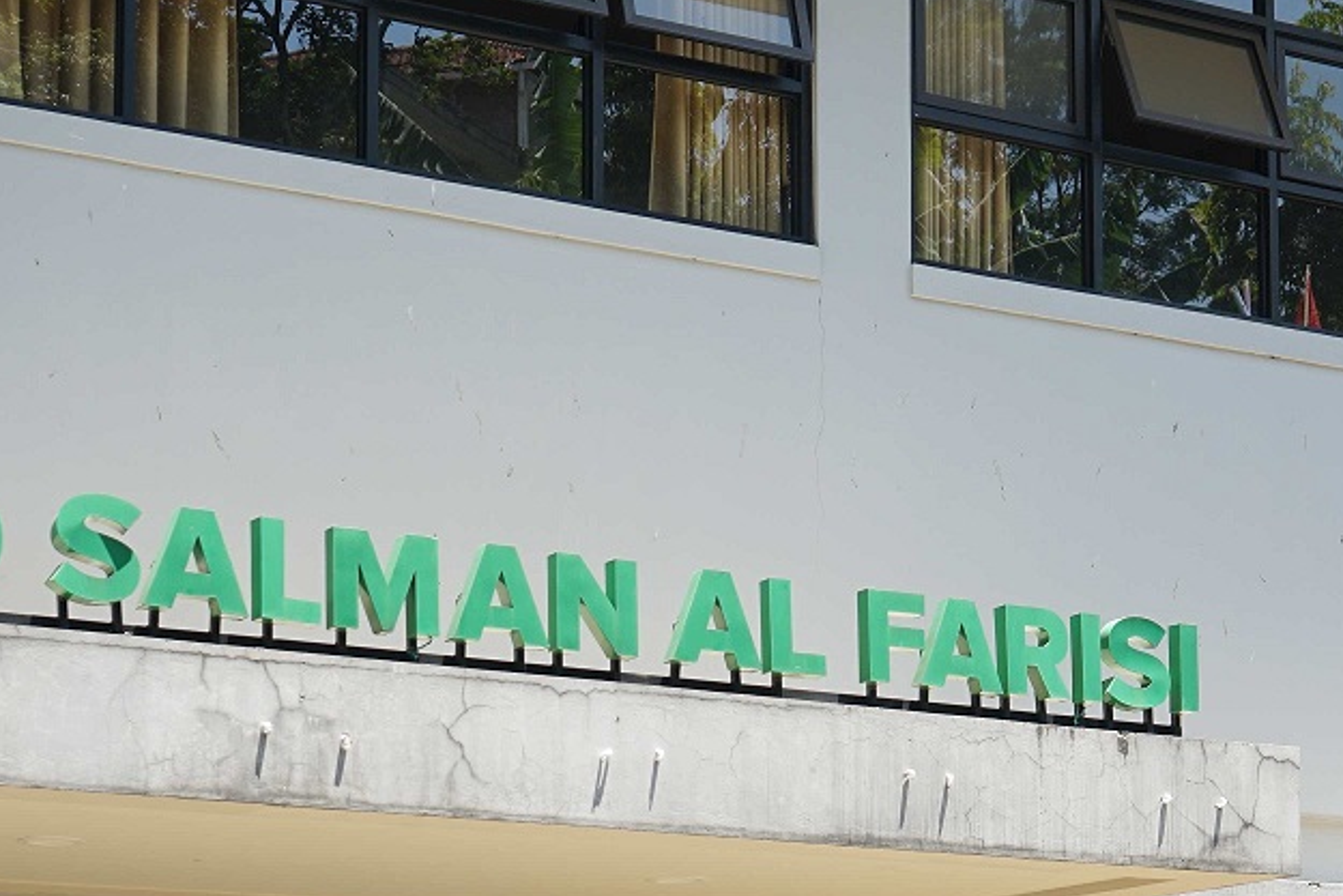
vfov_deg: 14.1
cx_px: 941
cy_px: 844
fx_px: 3582
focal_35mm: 96
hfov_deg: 21.1
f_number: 5
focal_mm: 40
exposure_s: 1/250
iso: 125
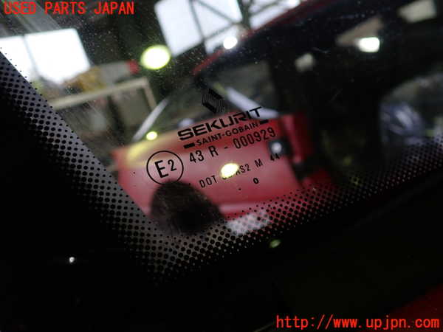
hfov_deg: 60.0
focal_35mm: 30
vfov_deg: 46.8
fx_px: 384
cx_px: 222
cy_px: 166
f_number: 2.3
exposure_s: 1/30
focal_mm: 5.4
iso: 200
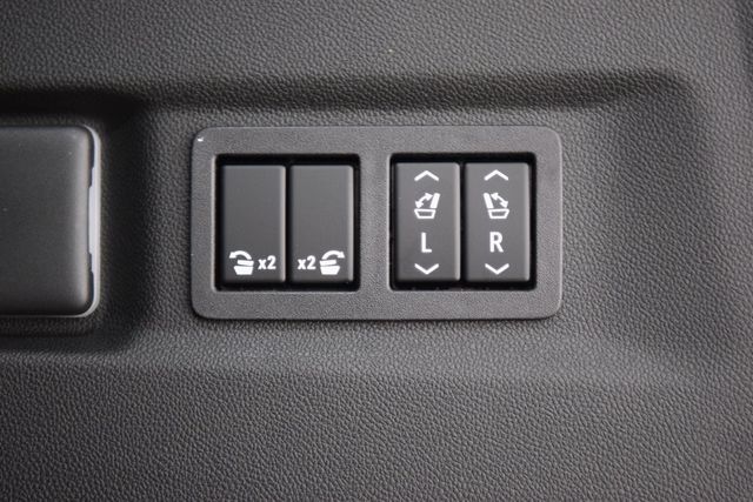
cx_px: 376
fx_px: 1883
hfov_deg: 22.6
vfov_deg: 15.2
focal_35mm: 90
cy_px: 251
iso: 1600
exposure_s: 1/8
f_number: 2.8
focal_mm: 60
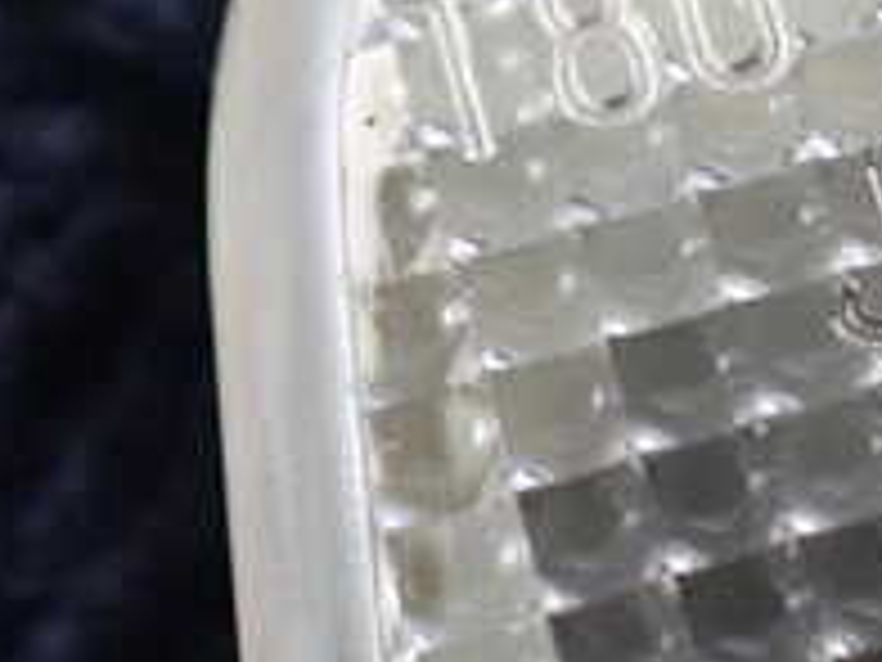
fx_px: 2344
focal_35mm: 92
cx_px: 1040
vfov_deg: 16.0
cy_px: 207
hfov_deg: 20.1
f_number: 2.3
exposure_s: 1/125
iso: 640
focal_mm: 5.4
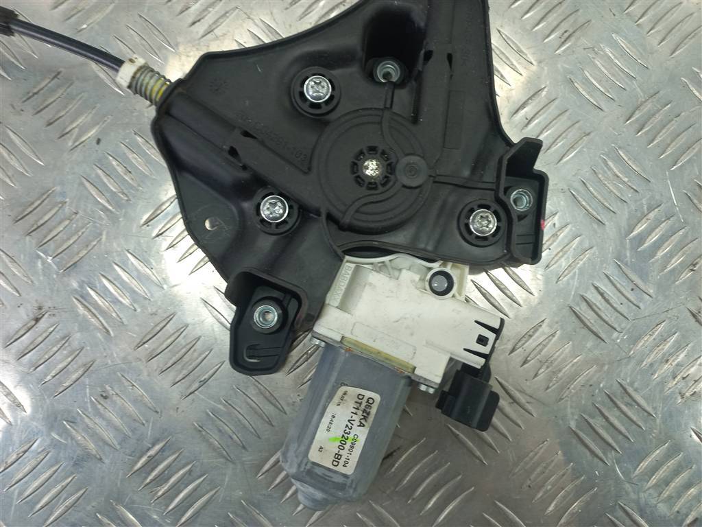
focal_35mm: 25
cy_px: 264
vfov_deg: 54.9
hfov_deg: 69.4
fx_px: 507
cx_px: 351
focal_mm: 4.6
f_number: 1.8
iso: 64
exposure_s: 1/50
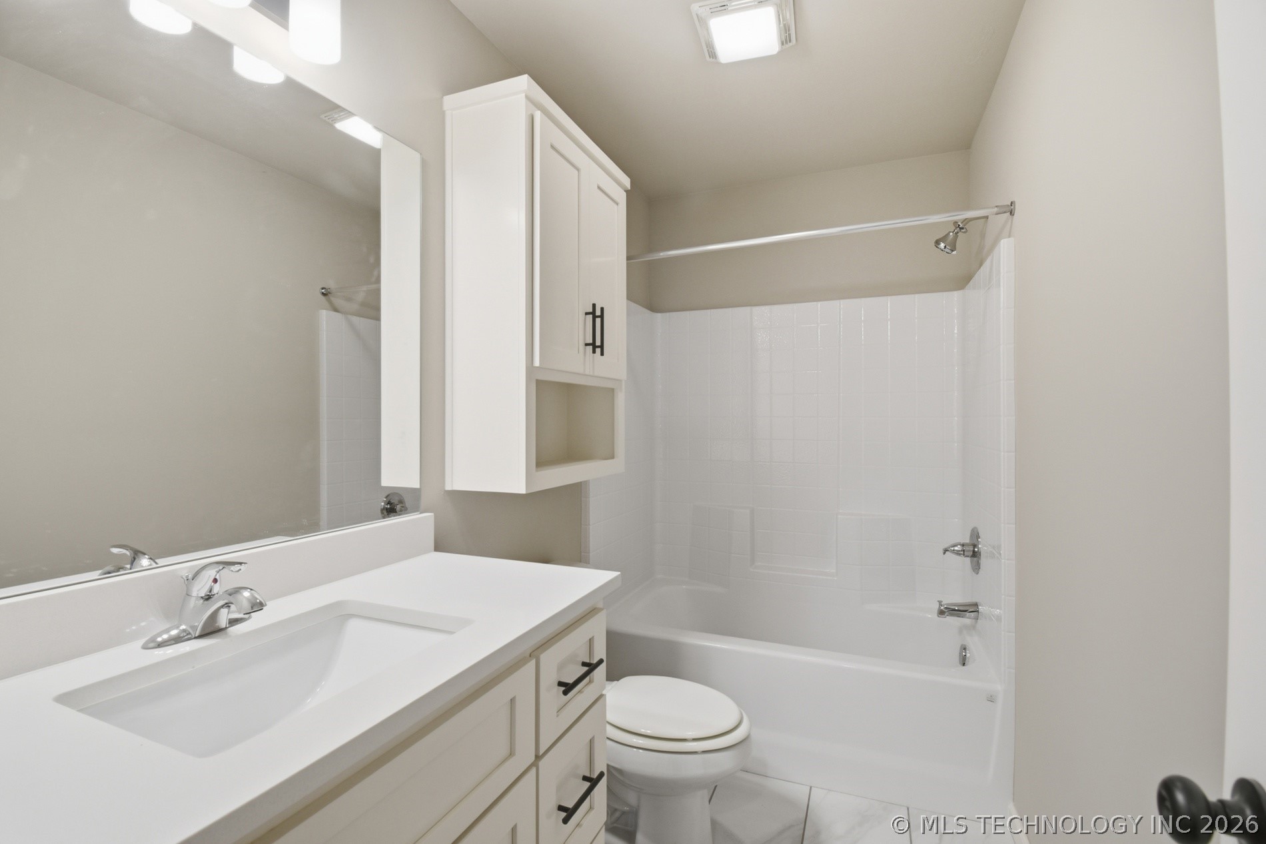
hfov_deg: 100.4
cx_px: 633
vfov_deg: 77.3
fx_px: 528
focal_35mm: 15
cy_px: 422
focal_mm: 10
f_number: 13
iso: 200
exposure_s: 1/25
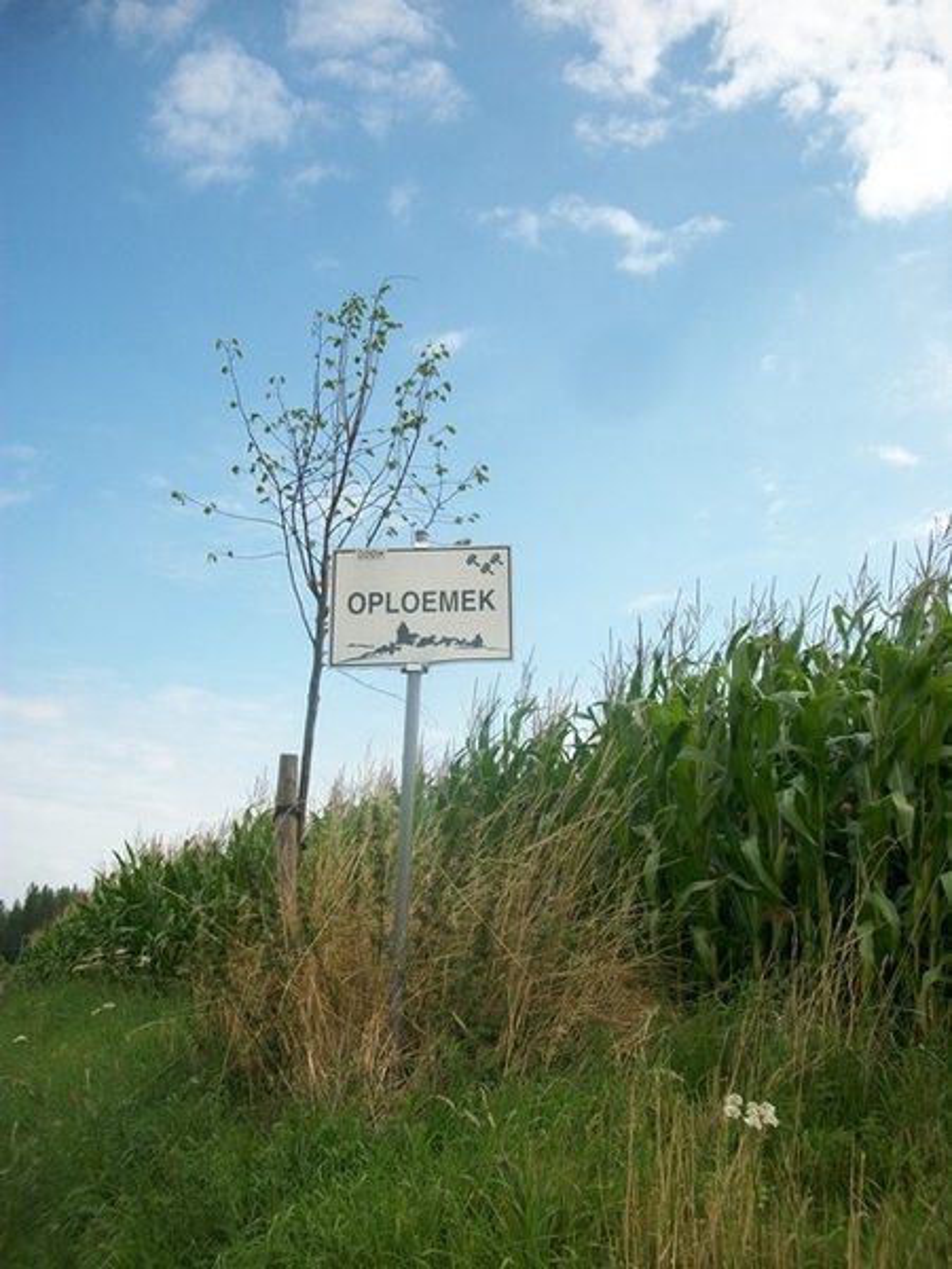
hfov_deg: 44.2
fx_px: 1173
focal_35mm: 32
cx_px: 476
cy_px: 634
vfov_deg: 56.8
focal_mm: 5.7
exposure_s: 1/125
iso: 80
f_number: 8.8
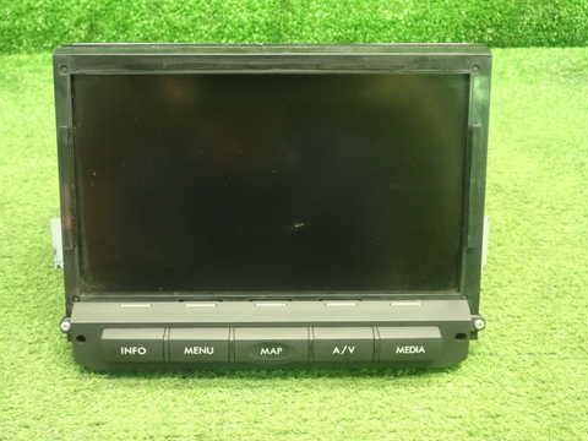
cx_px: 267
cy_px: 197
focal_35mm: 45
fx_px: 764
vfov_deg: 32.2
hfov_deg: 42.0
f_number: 2.5
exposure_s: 1/30
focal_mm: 6.37
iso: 800
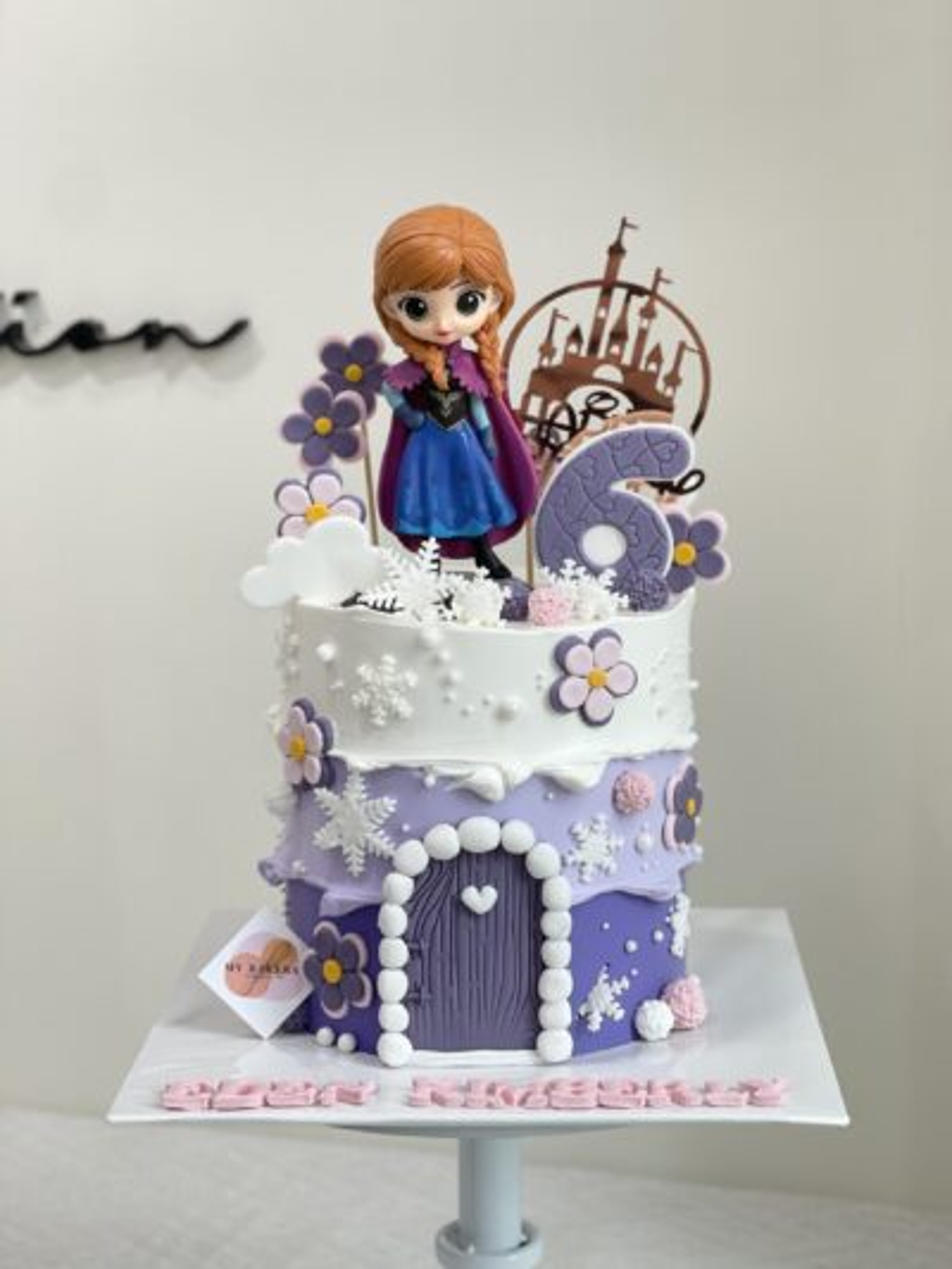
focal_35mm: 64
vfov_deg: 30.3
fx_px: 2346
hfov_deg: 22.9
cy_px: 634
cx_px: 476
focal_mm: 7.5
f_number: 2.2
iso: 125
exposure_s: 1/100
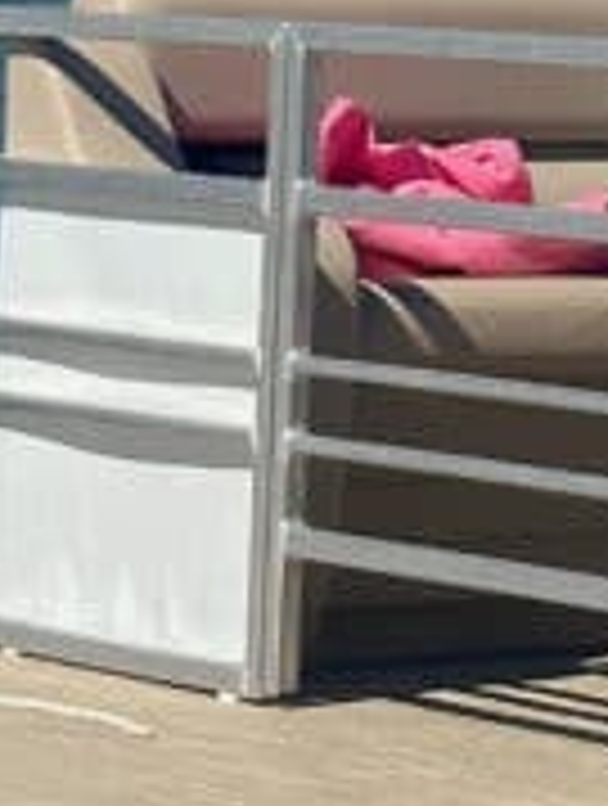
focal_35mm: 274
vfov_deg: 7.1
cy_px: -374
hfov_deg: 5.3
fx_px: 6394
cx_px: 1432
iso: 64
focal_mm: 6.86
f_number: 1.78
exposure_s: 1/6623
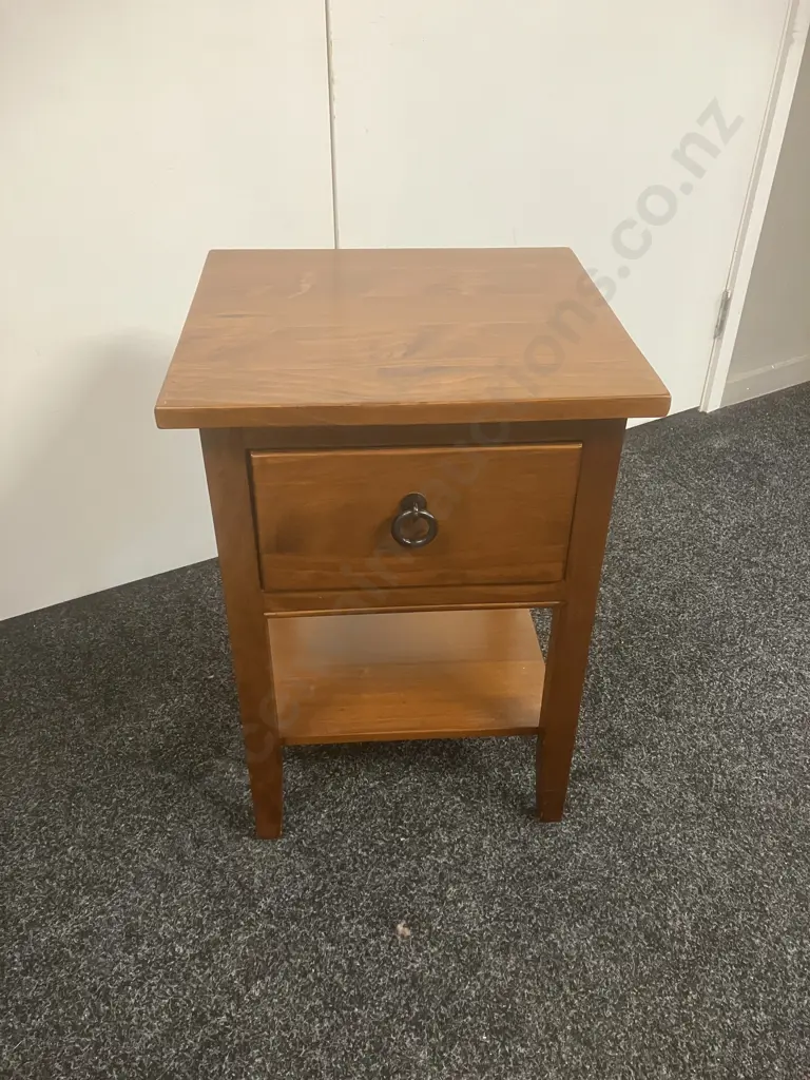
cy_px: 540
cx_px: 405
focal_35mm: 28
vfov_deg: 63.4
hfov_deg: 49.7
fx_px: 874
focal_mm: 3.99
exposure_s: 1/50
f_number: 1.8
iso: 320
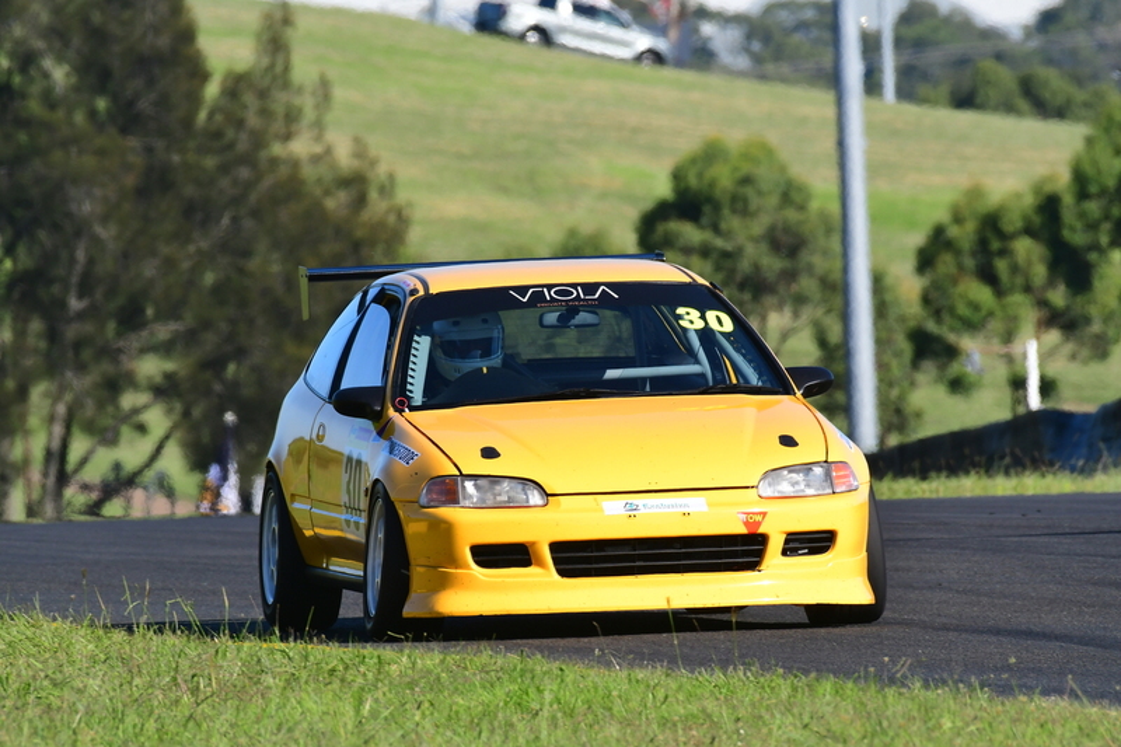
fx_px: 23348
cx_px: 560
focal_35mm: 750
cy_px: 374
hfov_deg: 2.8
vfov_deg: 1.8
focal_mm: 500
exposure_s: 1/640
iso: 500
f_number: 11
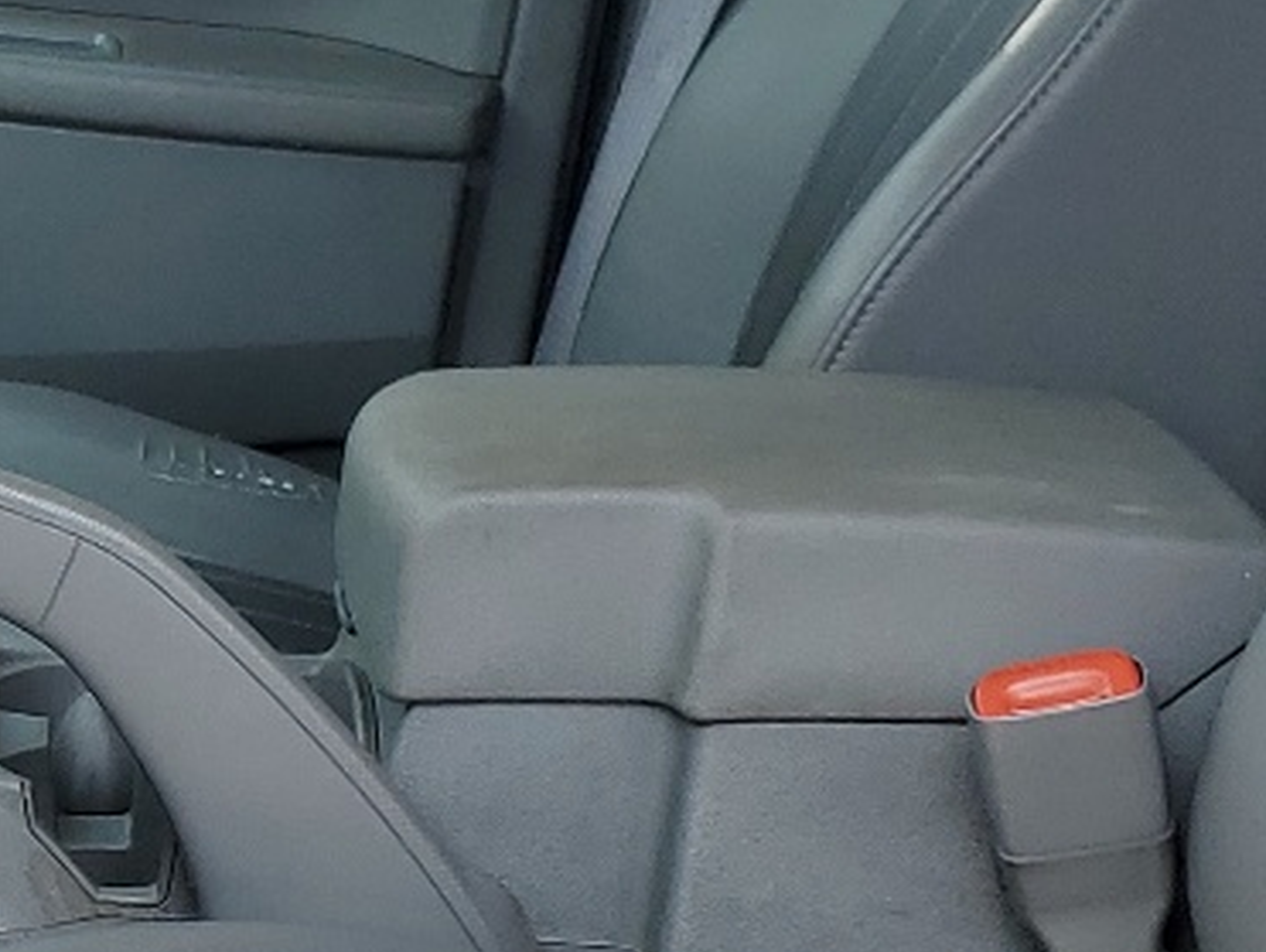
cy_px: 758
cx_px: -147
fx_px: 4100
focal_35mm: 112
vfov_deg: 13.2
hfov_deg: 17.0
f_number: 1.5
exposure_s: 1/833
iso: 50
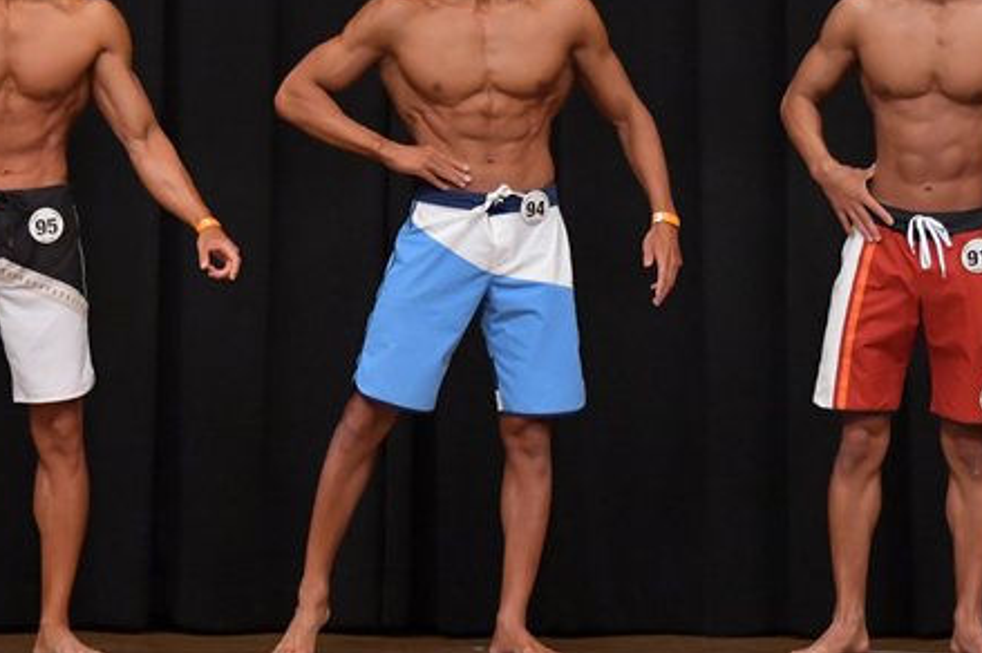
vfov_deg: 3.8
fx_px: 9731
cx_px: 585
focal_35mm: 357
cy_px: 228
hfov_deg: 5.8
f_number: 5.6
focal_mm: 135
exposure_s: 1/400
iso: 6400
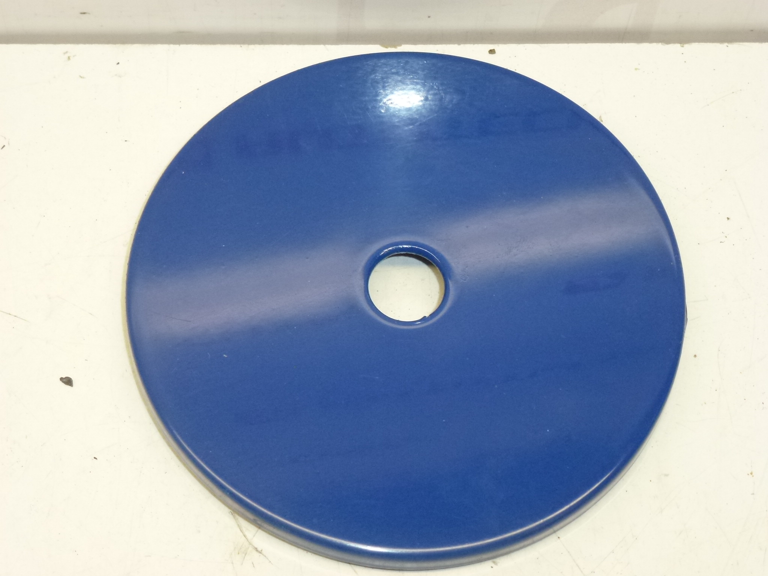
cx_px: 384
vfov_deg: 16.6
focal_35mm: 89
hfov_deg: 22.0
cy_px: 288
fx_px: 1975
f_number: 4.9
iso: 400
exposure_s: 1/100
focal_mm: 16
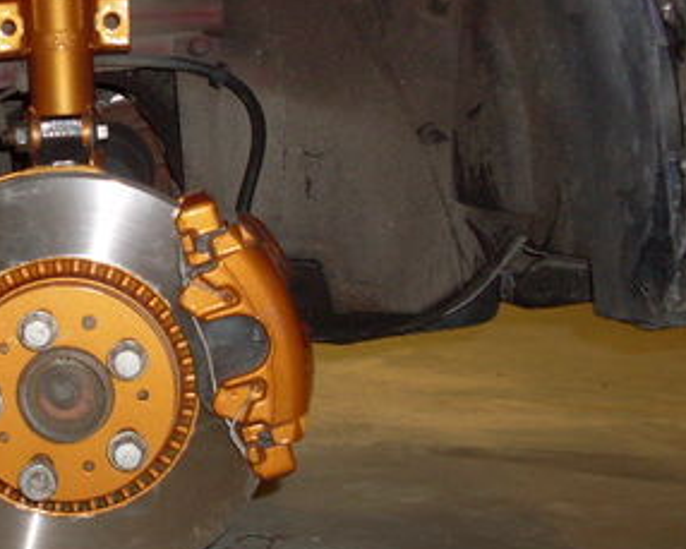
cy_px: 105
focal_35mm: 83
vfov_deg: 18.3
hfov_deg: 21.8
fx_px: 1686
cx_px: -60
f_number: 2.8
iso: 100
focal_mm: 6.3
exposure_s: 1/45
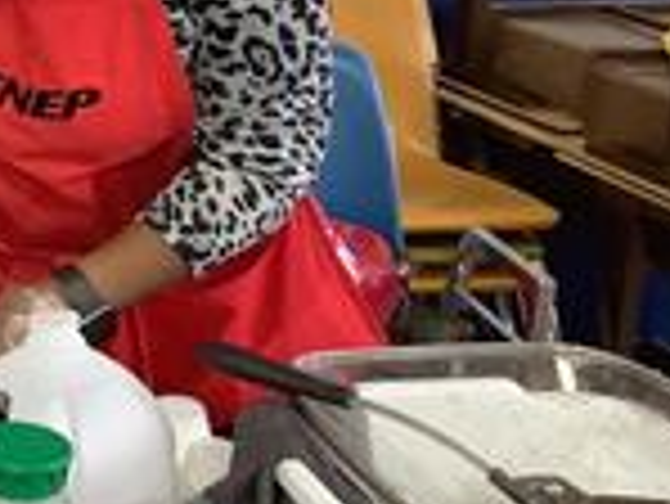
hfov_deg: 21.3
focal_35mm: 83
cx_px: -202
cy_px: 9
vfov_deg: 17.4
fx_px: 1608
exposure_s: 1/50
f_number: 2.4
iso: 320
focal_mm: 3.3
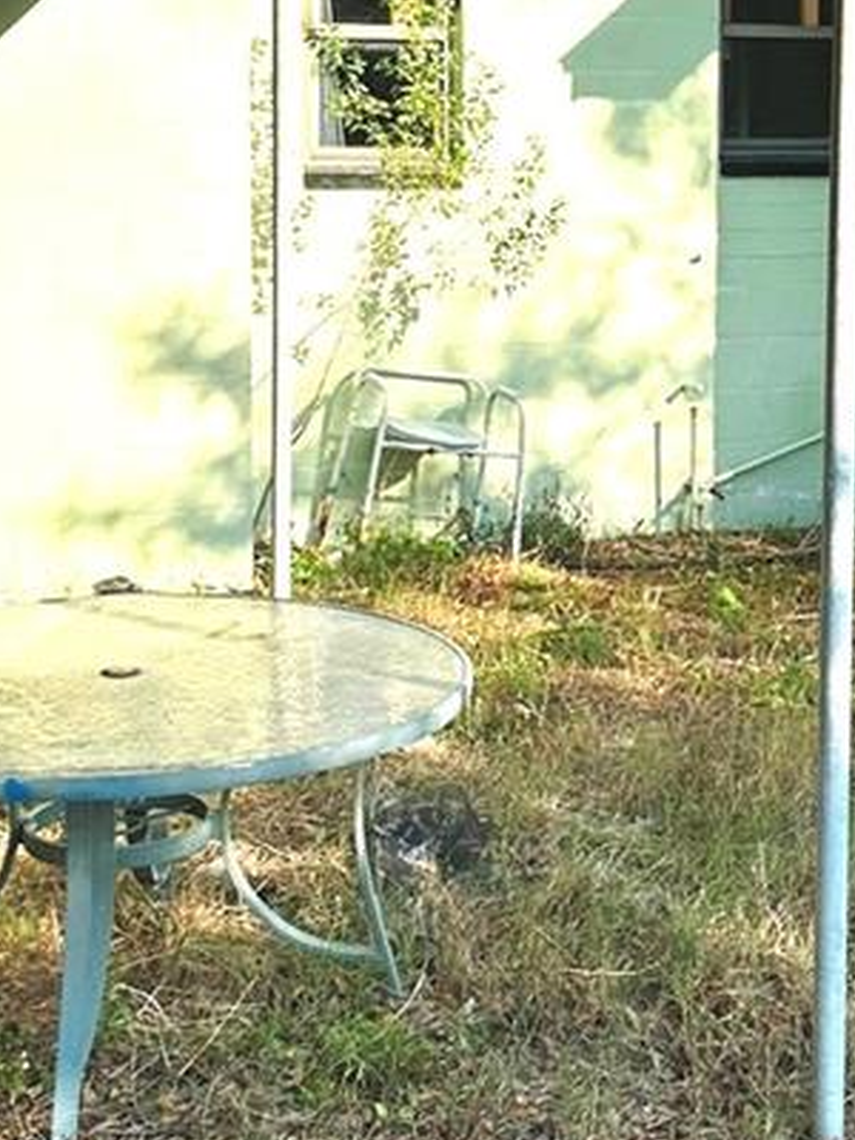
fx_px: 2371
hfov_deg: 20.4
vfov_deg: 26.7
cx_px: 576
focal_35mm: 72
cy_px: 291
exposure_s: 1/2882
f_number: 1.78
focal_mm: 6.86
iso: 80
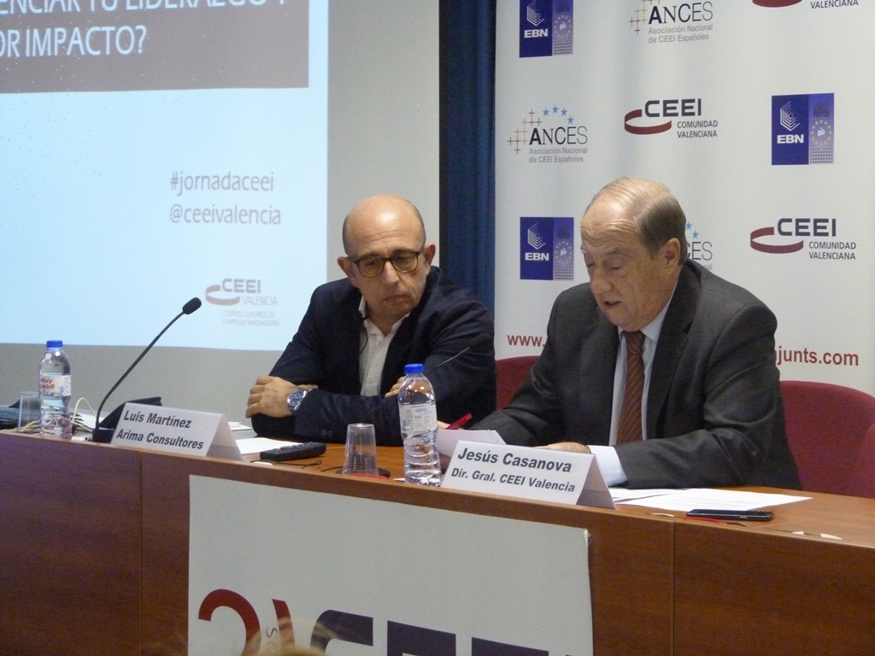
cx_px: 438
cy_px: 328
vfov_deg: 16.2
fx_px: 2300
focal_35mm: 91
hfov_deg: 21.5
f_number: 3.4
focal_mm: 16.5
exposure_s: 1/30
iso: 800
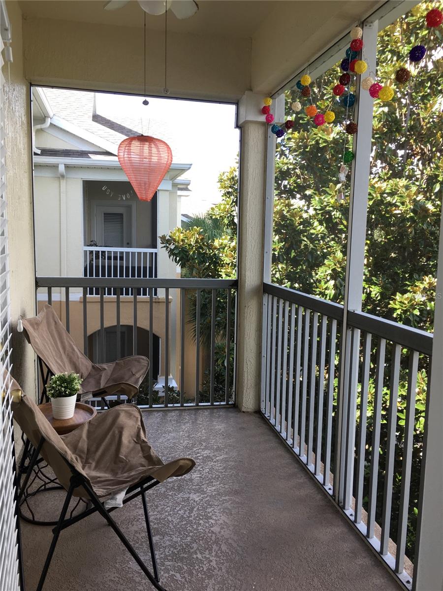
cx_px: 222
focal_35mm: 29
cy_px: 296
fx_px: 495
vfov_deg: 61.7
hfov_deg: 48.2
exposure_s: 1/120
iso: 32
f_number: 2.2
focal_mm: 4.15
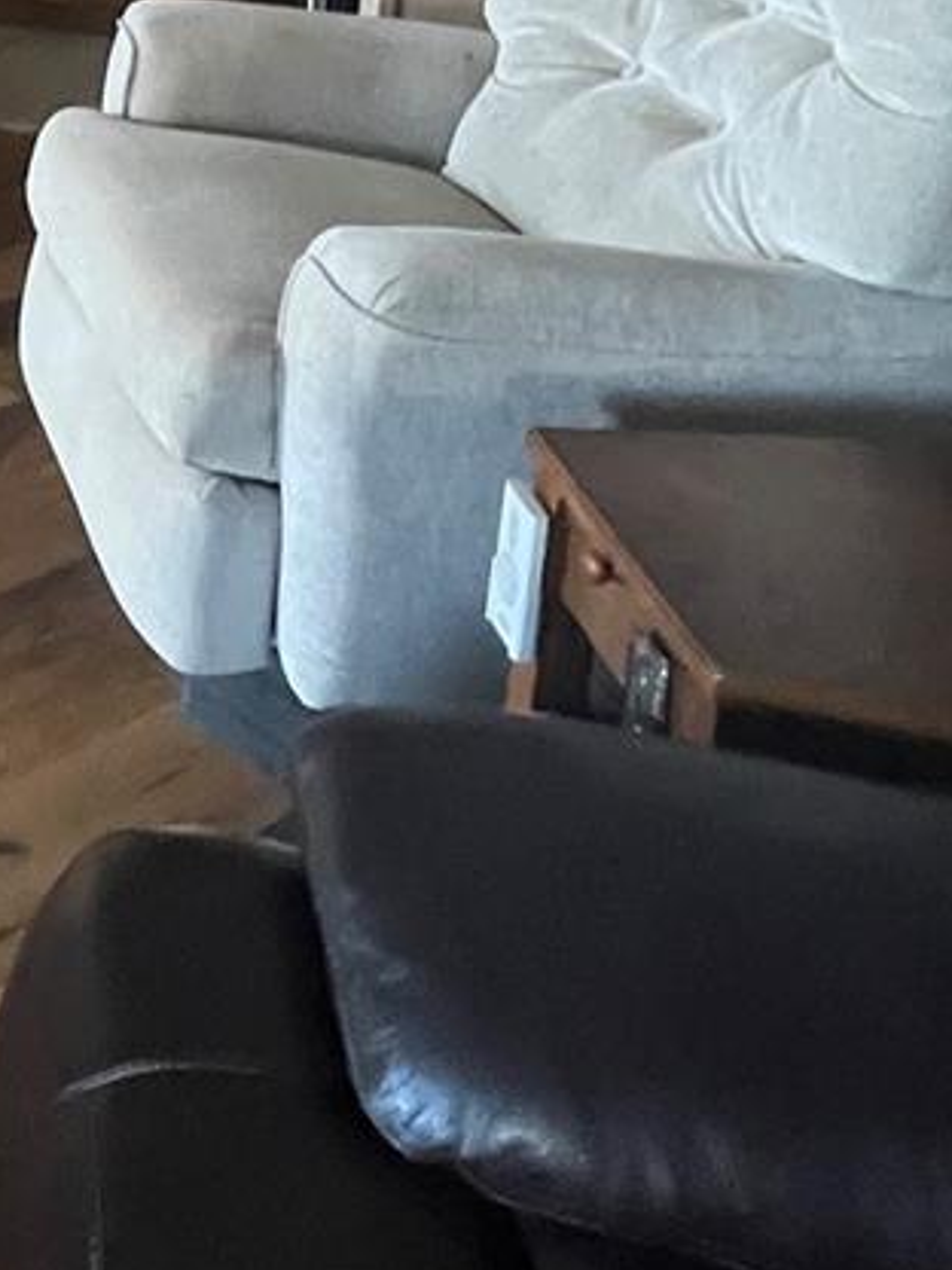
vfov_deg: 32.0
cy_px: -302
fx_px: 1760
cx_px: -552
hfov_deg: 23.1
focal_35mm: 48
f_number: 1.8
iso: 640
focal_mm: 1.57
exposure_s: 1/60
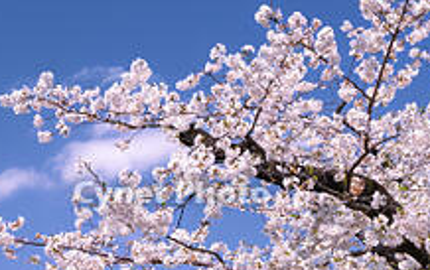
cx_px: 183
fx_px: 1162
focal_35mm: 99
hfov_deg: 21.0
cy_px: 187
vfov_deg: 13.2
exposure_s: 1/160
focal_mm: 17
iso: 200
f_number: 8
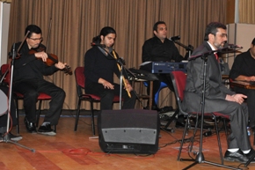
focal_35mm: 72
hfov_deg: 28.0
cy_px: 62
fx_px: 508
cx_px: 171
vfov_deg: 18.9
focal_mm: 31
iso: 800
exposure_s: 1/60
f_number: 4
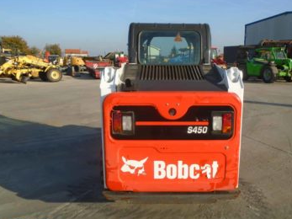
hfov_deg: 59.7
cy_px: 108
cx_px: 167
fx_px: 253
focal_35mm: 30
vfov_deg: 46.8
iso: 100
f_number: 3.2
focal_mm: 4.6
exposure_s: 1/1000
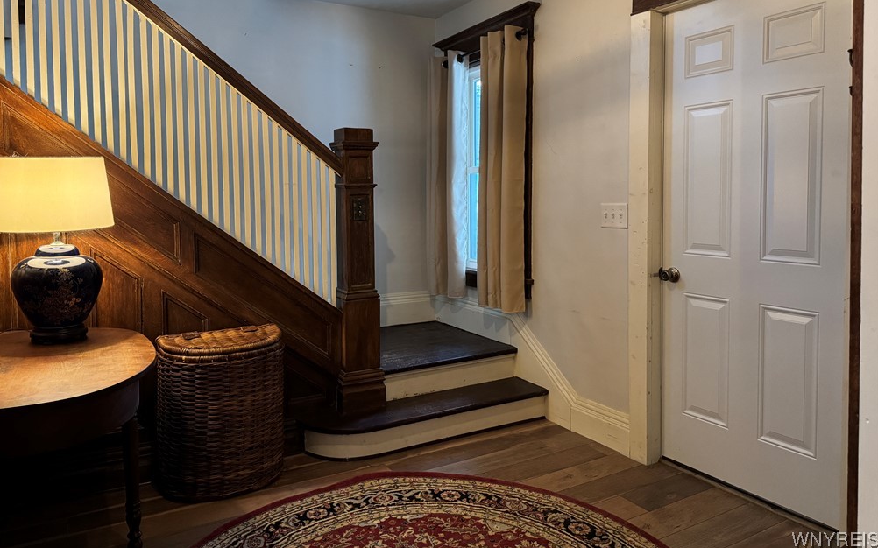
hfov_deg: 70.4
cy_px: 223
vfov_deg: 47.3
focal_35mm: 26
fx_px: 622
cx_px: 435
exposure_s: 1/40
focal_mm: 6.76
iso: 640
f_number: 1.78
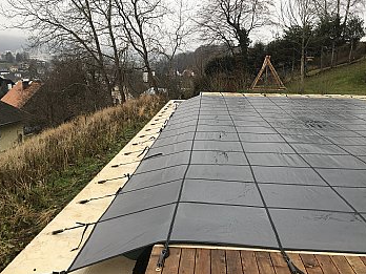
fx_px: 370
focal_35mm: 35
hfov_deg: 52.6
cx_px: 188
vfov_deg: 40.7
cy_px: 146
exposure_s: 1/106
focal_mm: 4.15
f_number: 2.2
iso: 25
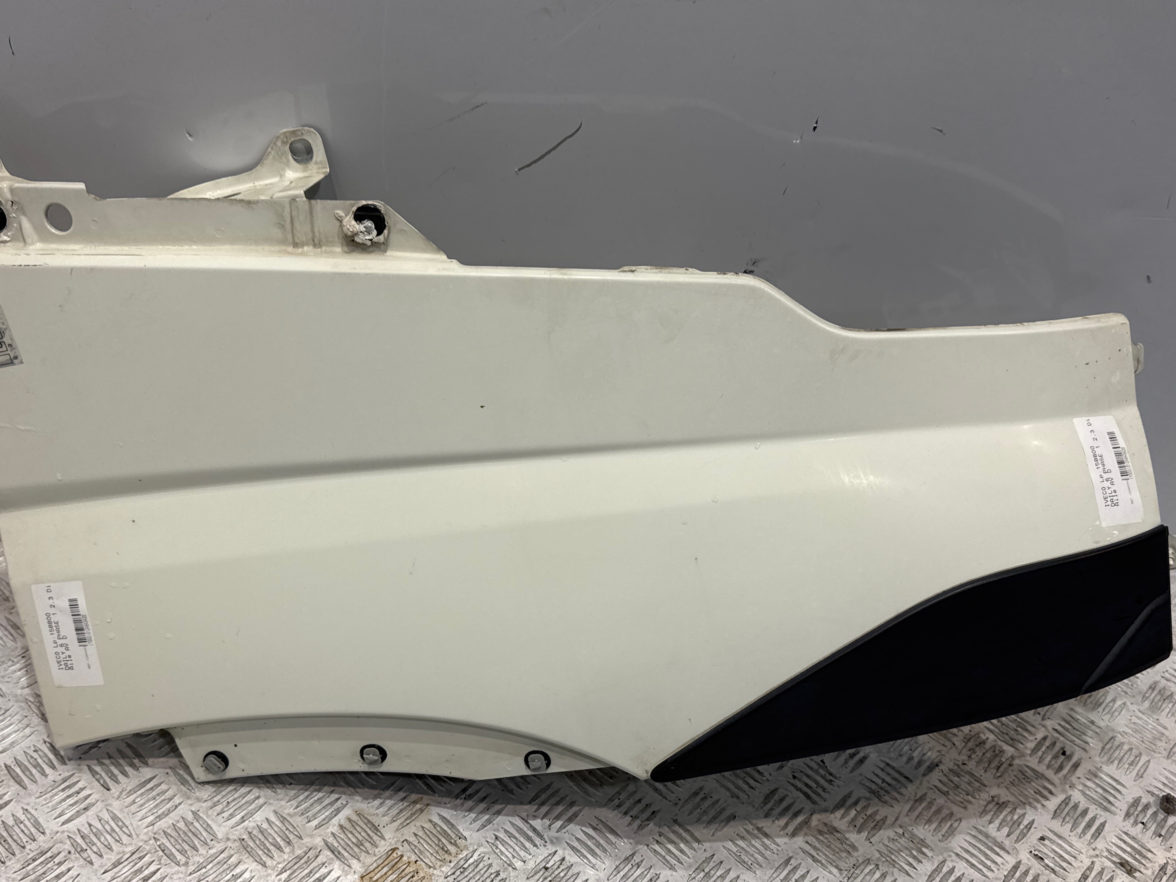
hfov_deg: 55.3
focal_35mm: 33
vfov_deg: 42.7
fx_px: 1121
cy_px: 538
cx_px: 550
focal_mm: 6.76
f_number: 1.78
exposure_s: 1/241
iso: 64
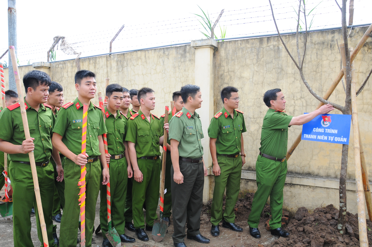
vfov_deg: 47.8
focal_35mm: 27
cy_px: 124
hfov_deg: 67.4
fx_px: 279
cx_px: 186
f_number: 5
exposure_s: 1/320
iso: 320
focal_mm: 18
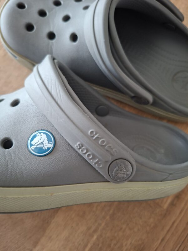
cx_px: 94
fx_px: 167
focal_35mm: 23
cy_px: 126
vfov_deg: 73.9
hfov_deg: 58.9
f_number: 1.8
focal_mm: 5.54
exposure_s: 1/40
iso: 320
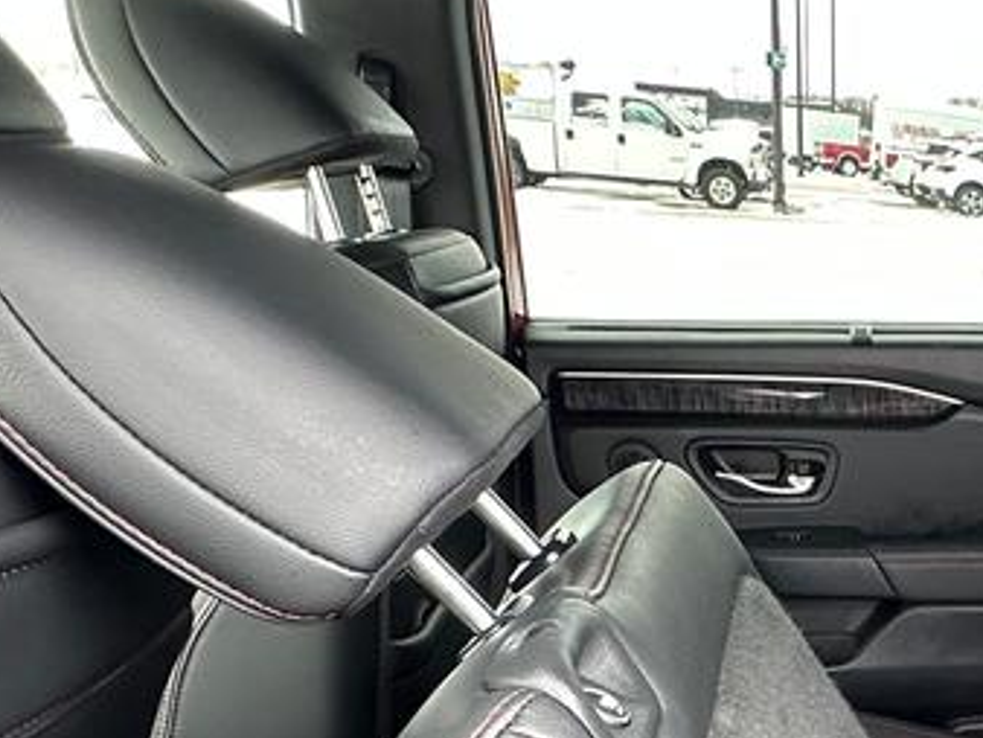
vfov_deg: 25.2
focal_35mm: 53
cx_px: 1187
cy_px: 851
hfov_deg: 30.5
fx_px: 1506
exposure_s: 1/99
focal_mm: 2.22
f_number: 2.2
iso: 200
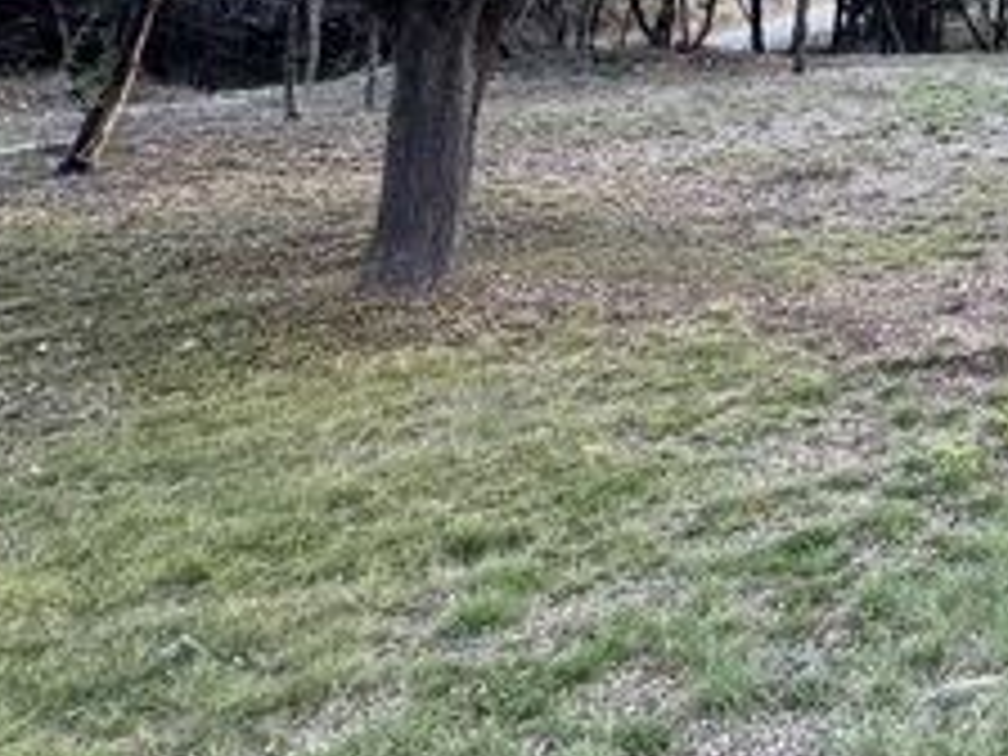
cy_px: -58
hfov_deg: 35.9
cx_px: 1224
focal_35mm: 40
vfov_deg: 32.1
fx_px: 1165
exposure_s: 1/99
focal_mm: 2.22
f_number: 2.2
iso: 50
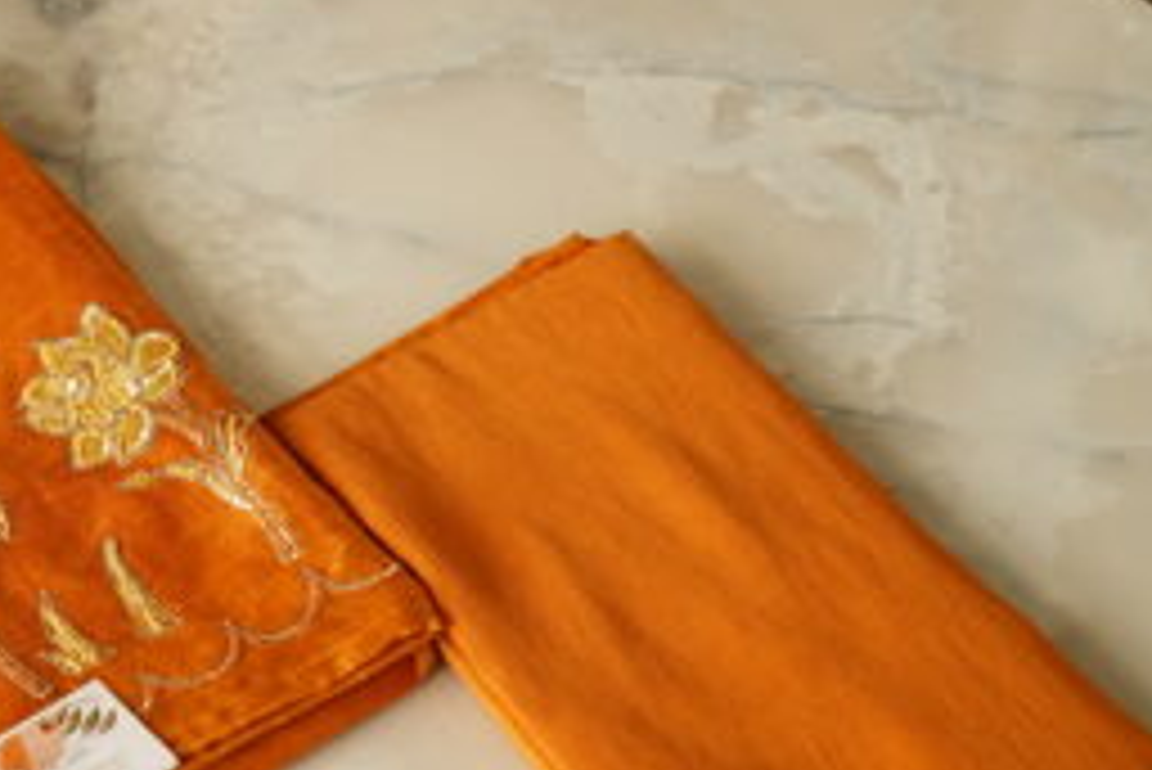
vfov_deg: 18.2
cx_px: -45
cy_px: 266
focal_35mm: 75
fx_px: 2401
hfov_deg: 25.4
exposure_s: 1/100
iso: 320
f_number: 6.3
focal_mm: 32
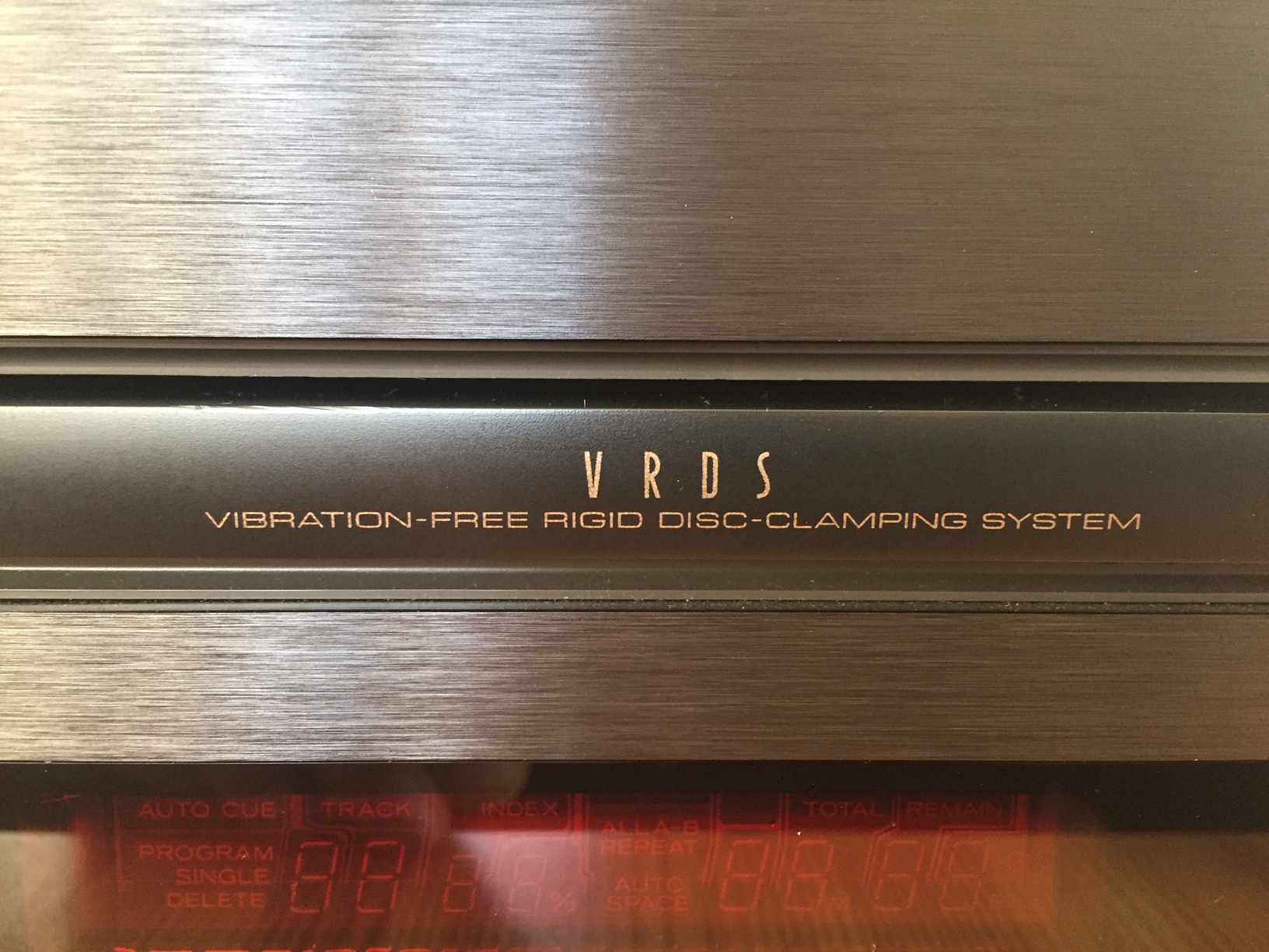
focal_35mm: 29
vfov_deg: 48.2
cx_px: 634
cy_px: 476
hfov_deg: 61.7
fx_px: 1063
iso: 200
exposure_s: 1/33
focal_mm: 4.15
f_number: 2.2
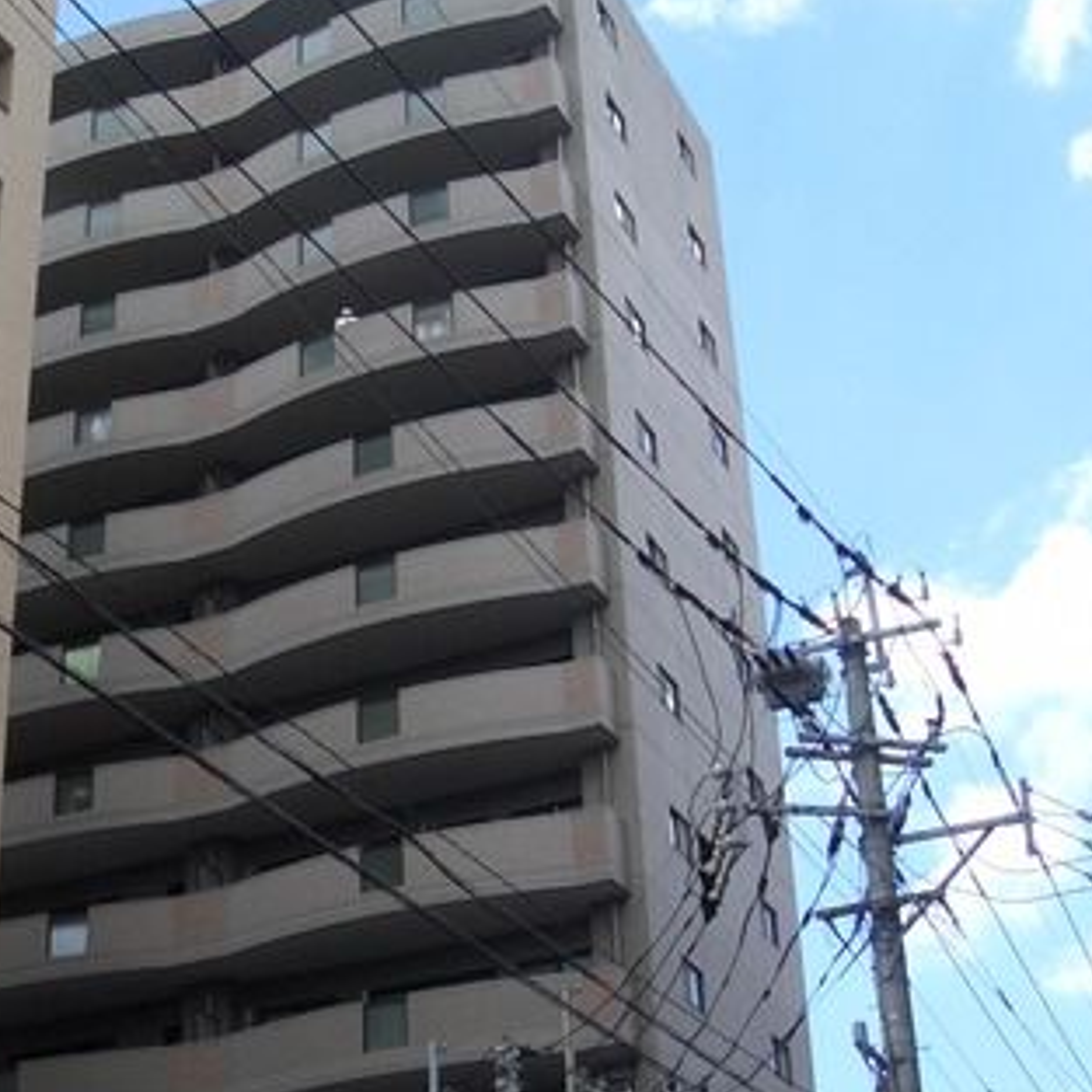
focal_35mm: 61
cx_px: 433
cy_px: 659
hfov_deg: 28.1
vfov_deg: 28.1
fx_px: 2177
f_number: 4
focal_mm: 4.8
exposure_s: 1/250
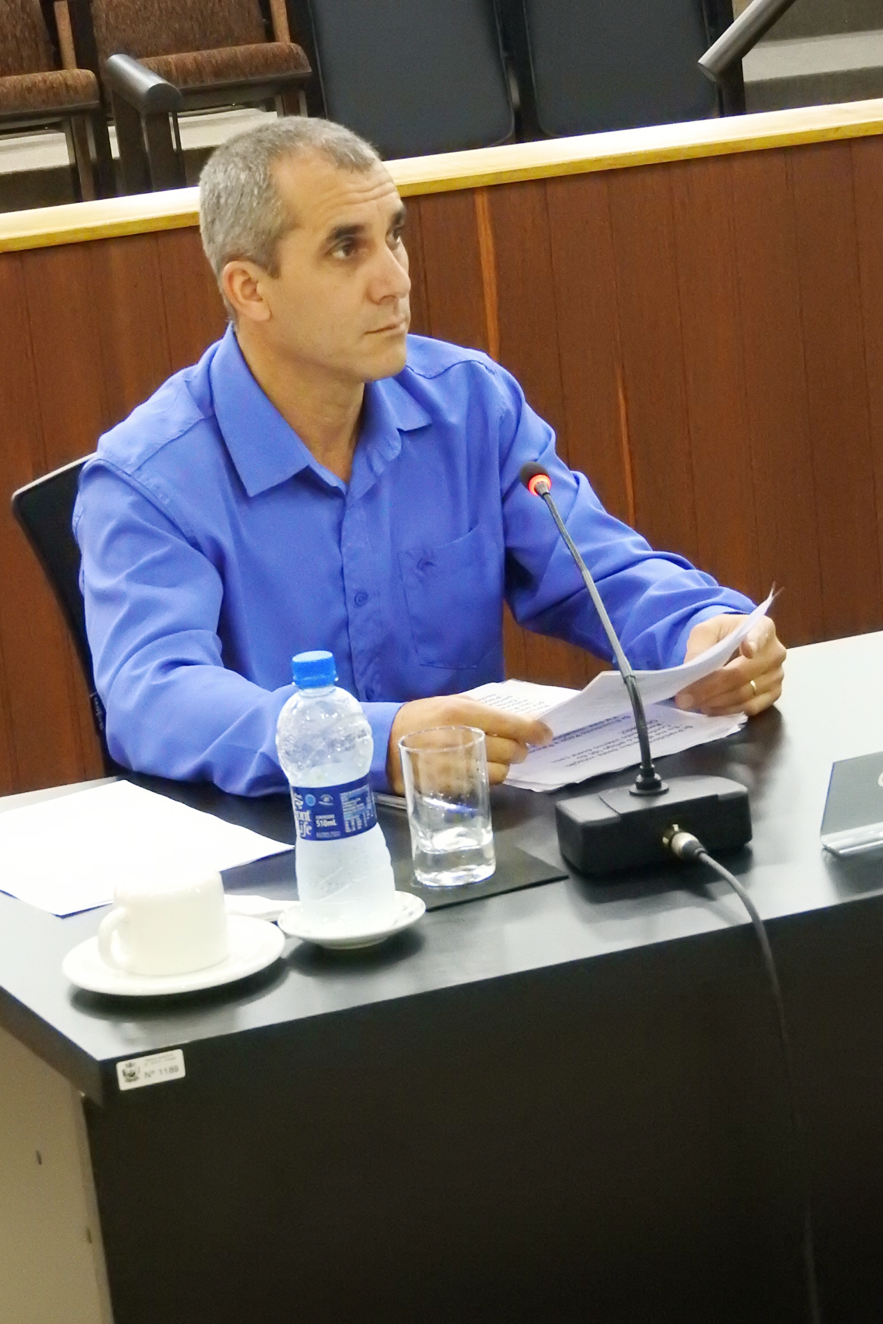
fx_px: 3642
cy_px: 663
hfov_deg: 13.8
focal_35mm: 99
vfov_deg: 20.6
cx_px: 395
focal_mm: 17
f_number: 4.8
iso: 1600
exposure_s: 1/15
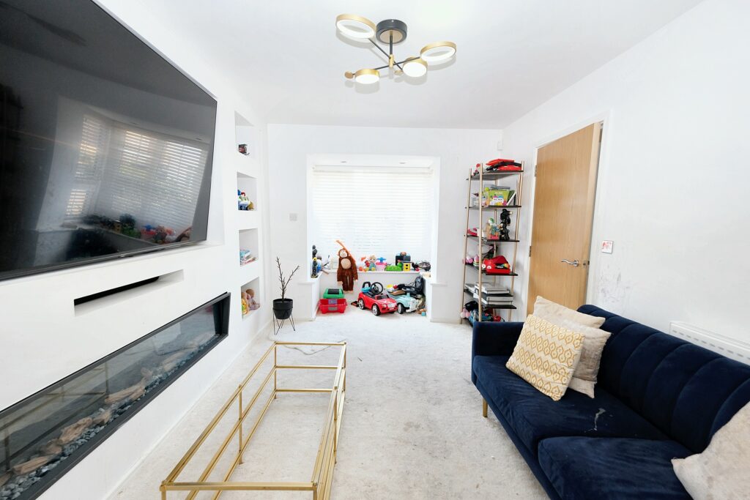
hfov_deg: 100.4
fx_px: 313
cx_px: 375
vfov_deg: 77.3
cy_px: 250
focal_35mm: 15
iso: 500
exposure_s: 1/60
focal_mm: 10
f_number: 4
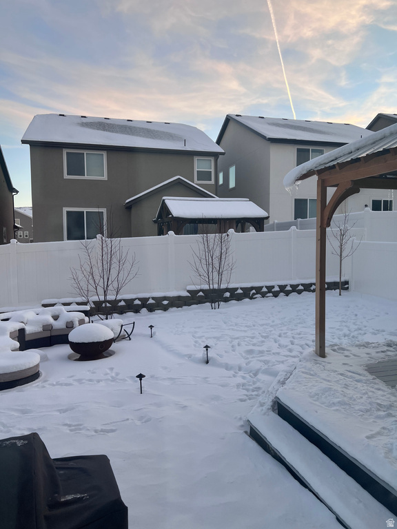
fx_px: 398
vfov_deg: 67.3
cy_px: 264
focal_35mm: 26
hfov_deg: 53.1
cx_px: 198
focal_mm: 5.7
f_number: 1.5
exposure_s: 1/240
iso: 40
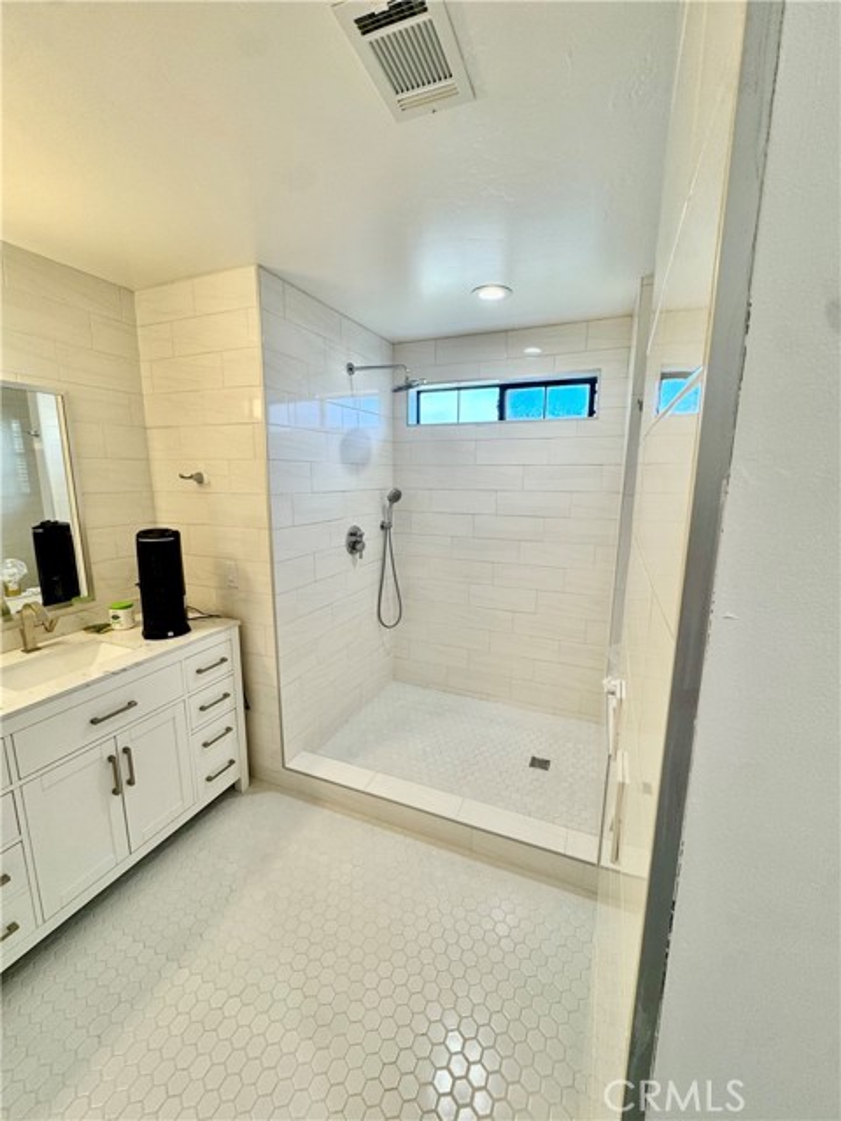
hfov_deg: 85.7
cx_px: 420
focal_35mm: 14
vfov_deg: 102.1
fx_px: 454
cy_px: 560
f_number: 2.2
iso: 100
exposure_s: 1/120
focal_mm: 2.22
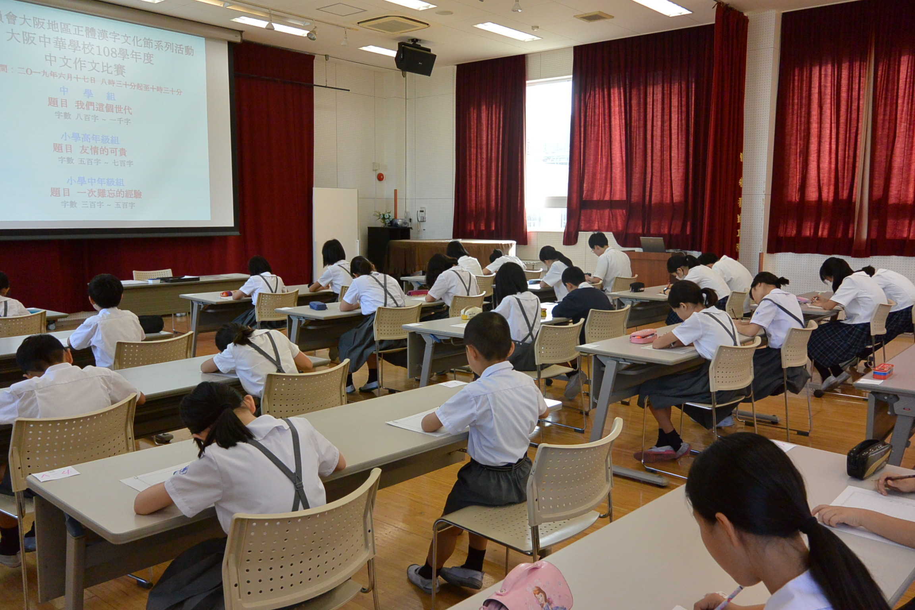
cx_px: 458
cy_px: 305
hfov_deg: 63.7
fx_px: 737
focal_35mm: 29
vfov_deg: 45.0
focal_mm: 11
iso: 320
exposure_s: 1/250
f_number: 3.5
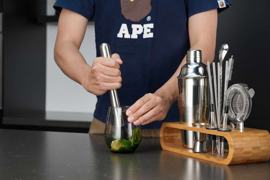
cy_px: 90
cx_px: 135
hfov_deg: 28.8
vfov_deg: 19.5
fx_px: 525
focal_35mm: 70
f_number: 7.1
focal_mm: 70
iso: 100
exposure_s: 1/30
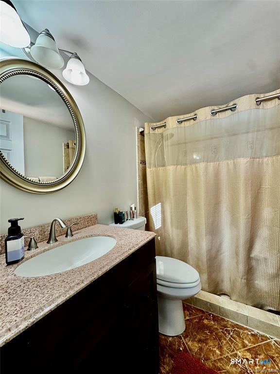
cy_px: 187
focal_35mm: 14
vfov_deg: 102.1
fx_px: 151
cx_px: 140
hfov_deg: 85.7
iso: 250
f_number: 2.2
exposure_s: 1/120
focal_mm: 2.22
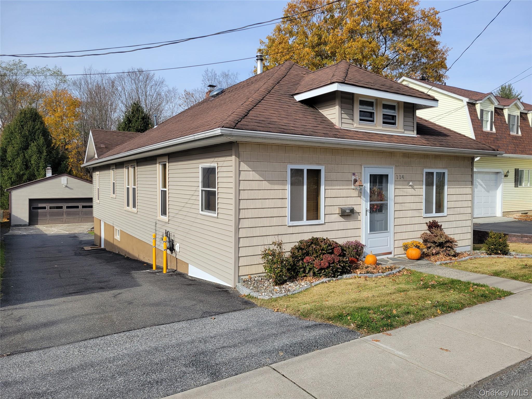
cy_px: 200
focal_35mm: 26
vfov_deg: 53.1
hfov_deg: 67.3
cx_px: 266
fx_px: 400
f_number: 1.8
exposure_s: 1/1809
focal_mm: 5.4
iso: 40
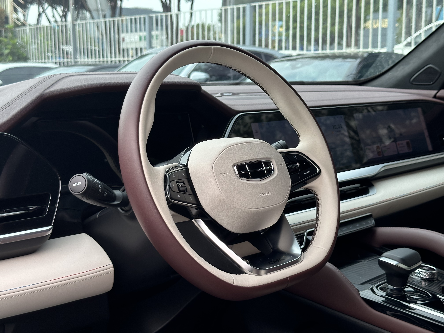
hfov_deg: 39.7
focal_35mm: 48
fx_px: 616
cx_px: 222
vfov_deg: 30.3
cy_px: 166
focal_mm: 6.86
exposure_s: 1/724
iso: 64
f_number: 1.78
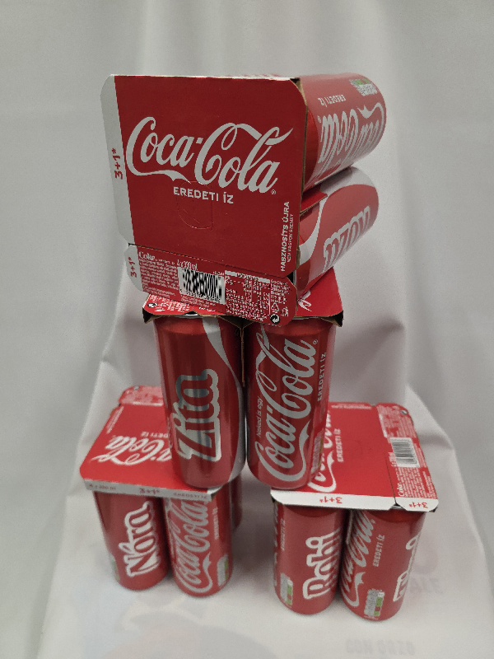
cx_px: 247
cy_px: 330
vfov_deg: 73.9
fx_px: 438
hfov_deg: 58.9
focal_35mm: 23
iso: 400
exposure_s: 1/101
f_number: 1.7
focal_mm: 6.3
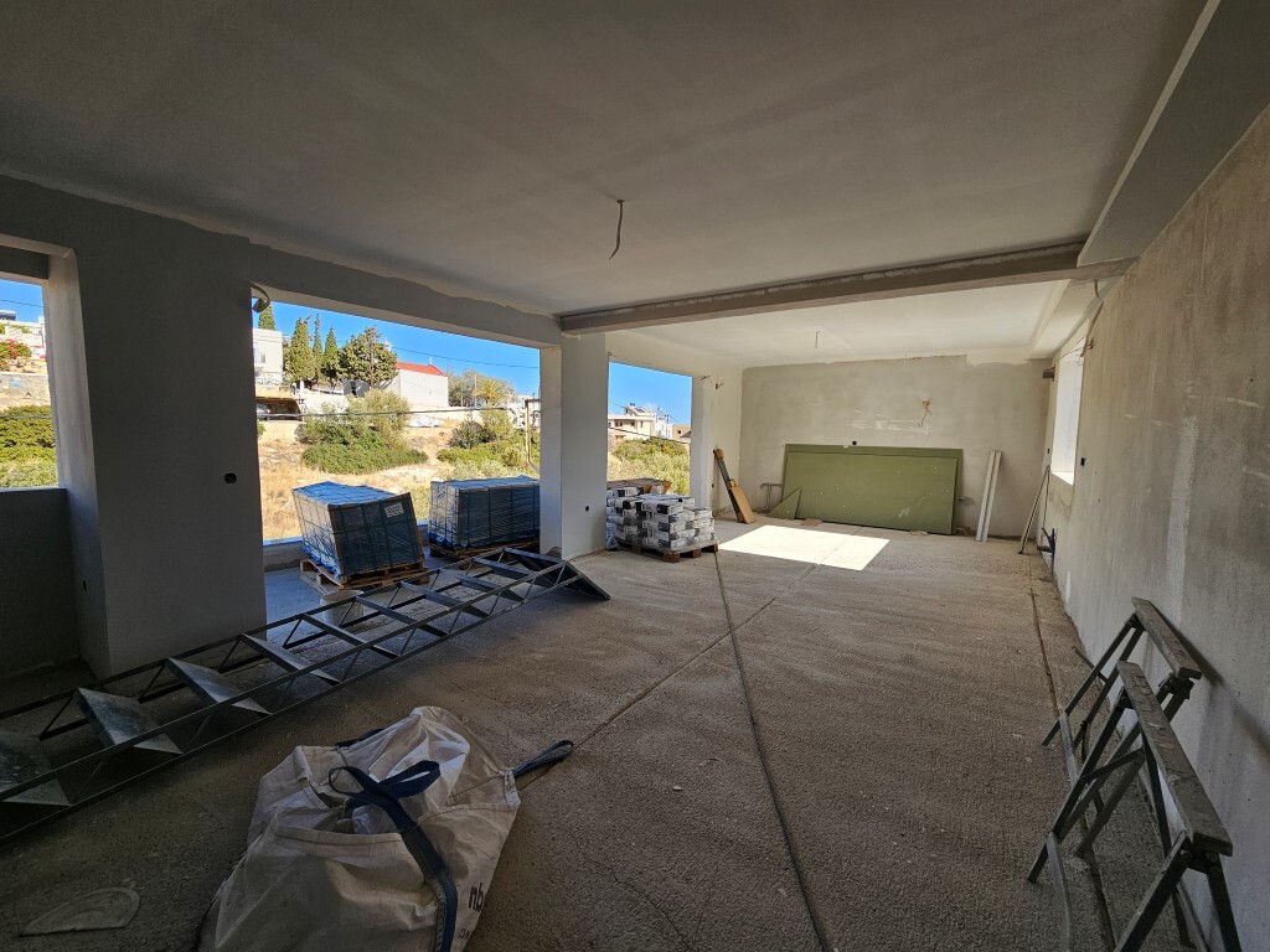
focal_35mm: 13
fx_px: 477
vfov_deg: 89.9
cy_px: 476
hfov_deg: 106.2
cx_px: 635
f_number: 2.2
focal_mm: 2.2
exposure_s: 1/748
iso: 50
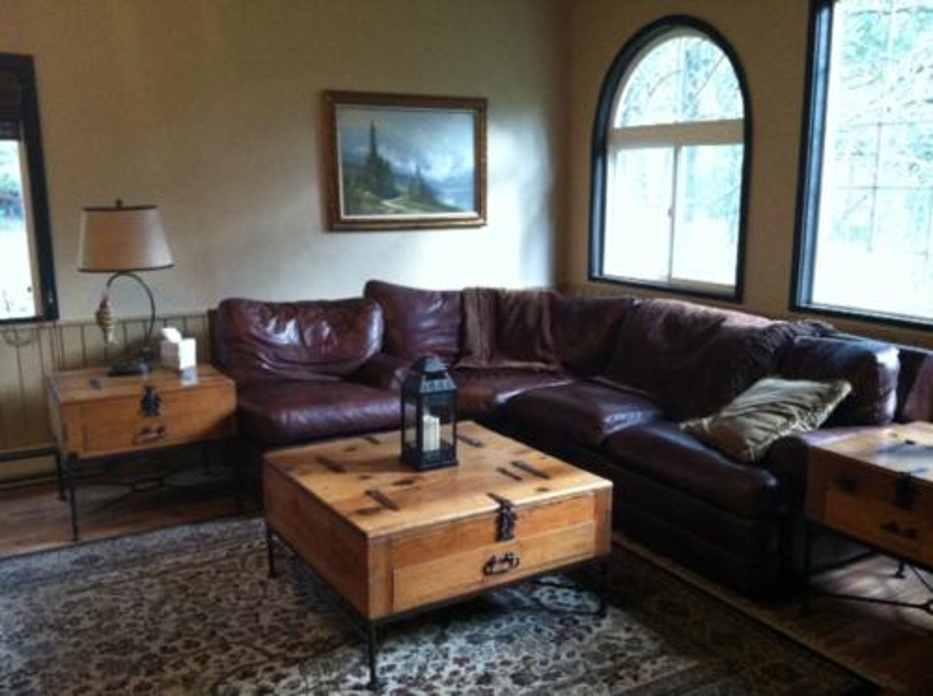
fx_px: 942
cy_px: 348
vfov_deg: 40.6
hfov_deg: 52.7
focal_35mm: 35
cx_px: 466
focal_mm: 3.85
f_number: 2.8
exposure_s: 1/15
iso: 500
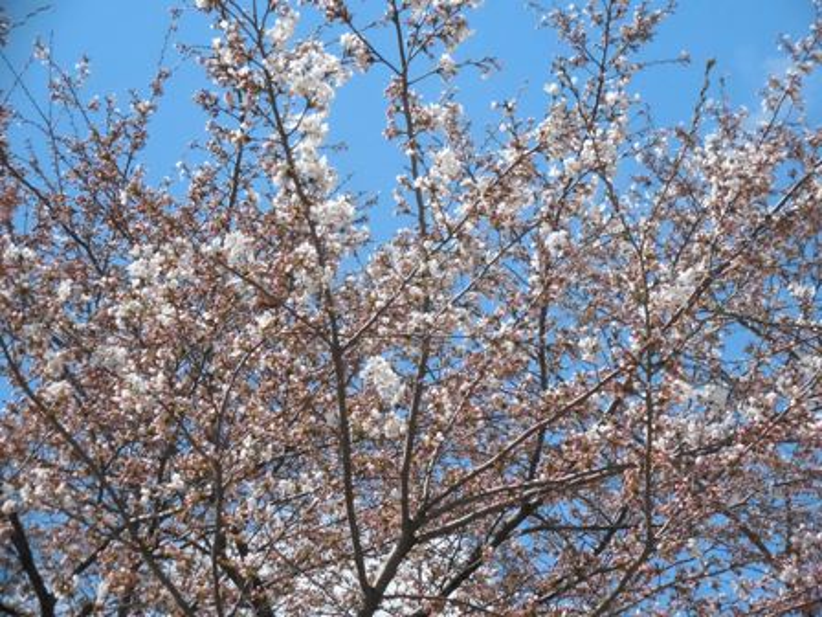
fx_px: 2683
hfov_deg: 17.4
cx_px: 411
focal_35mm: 113
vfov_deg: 13.1
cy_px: 308
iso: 1600
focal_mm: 20.4
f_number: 10.2
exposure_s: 1/2000
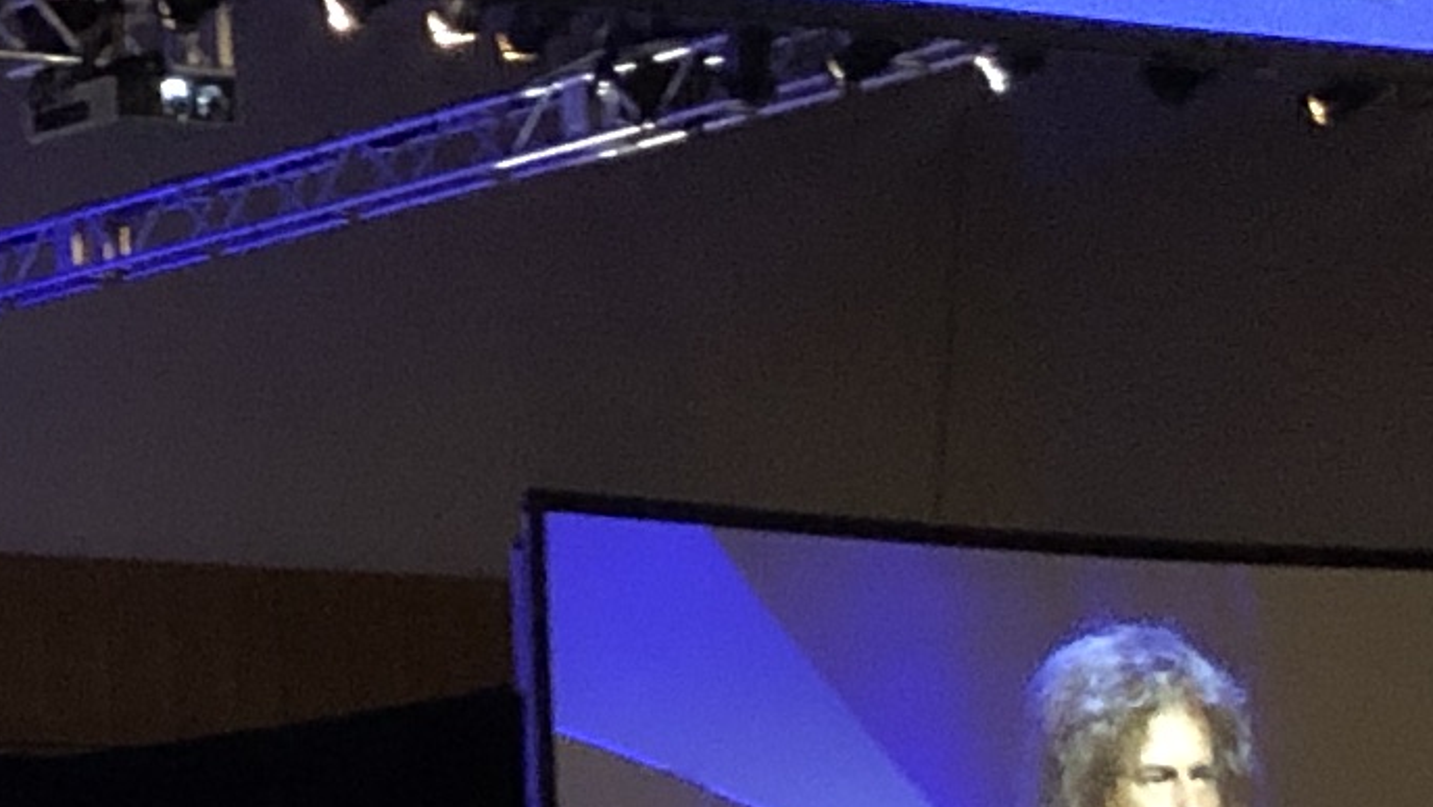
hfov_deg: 10.5
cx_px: -1900
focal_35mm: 179
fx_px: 6804
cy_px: 515
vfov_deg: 6.8
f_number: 1.8
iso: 100
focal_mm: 3.99
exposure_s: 1/4
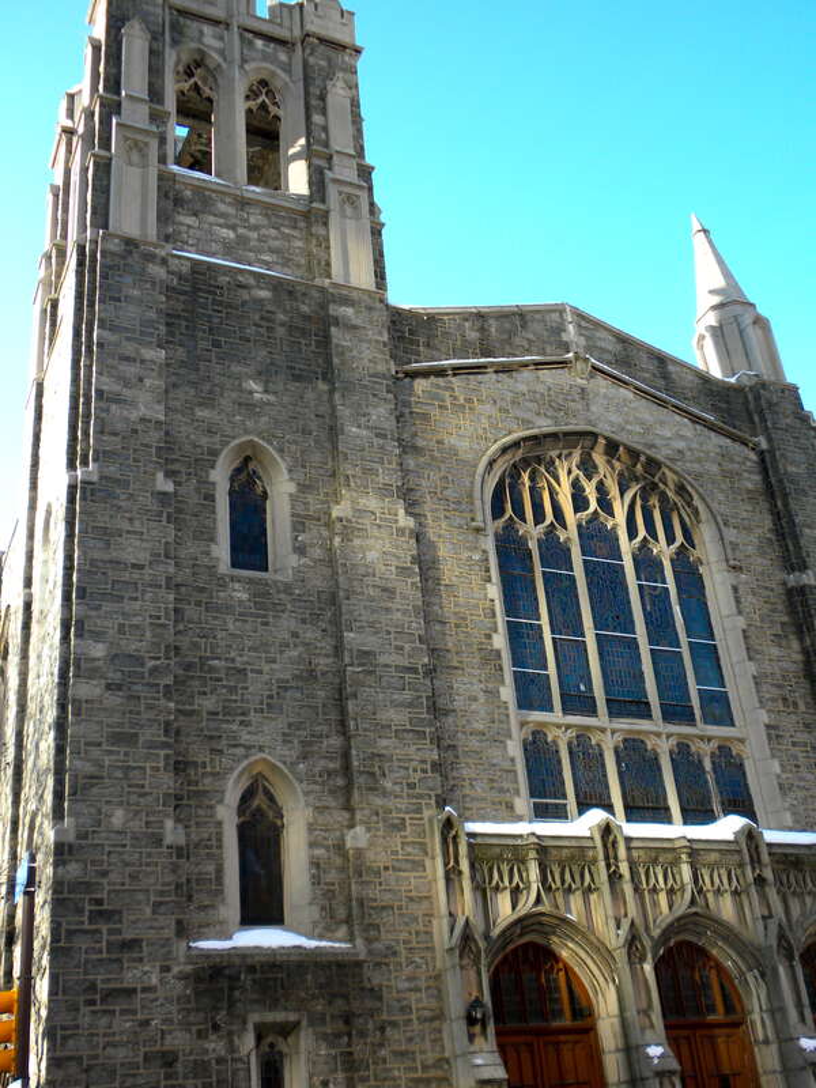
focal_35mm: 37
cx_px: 408
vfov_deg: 50.1
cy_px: 544
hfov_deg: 38.7
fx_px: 1163
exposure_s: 1/193
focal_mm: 6.6
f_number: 3.5
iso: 64
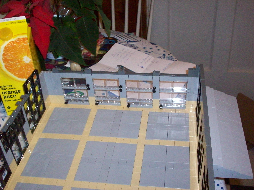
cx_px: 127
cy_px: 95
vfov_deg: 31.5
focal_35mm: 46
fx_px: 338
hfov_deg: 41.2
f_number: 3.1
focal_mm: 7.6
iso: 400
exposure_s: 1/71.9
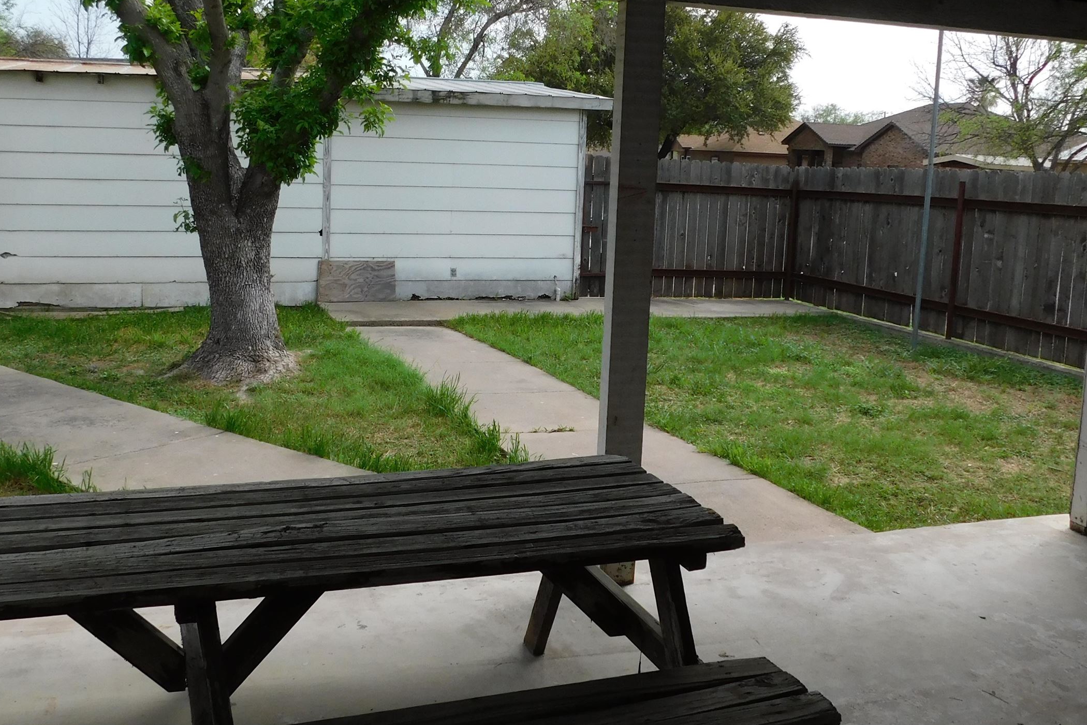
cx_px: 509
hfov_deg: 54.4
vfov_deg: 37.7
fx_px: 1057
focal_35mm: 35
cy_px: 293
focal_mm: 4
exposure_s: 1/1250
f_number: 3
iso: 125
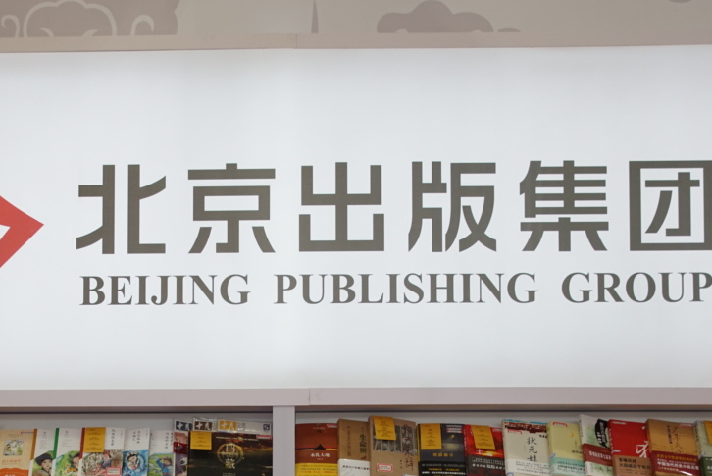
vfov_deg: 19.1
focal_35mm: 69
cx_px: 267
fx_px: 1365
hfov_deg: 29.1
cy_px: 507
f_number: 5.6
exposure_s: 1/100
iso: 640
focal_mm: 31
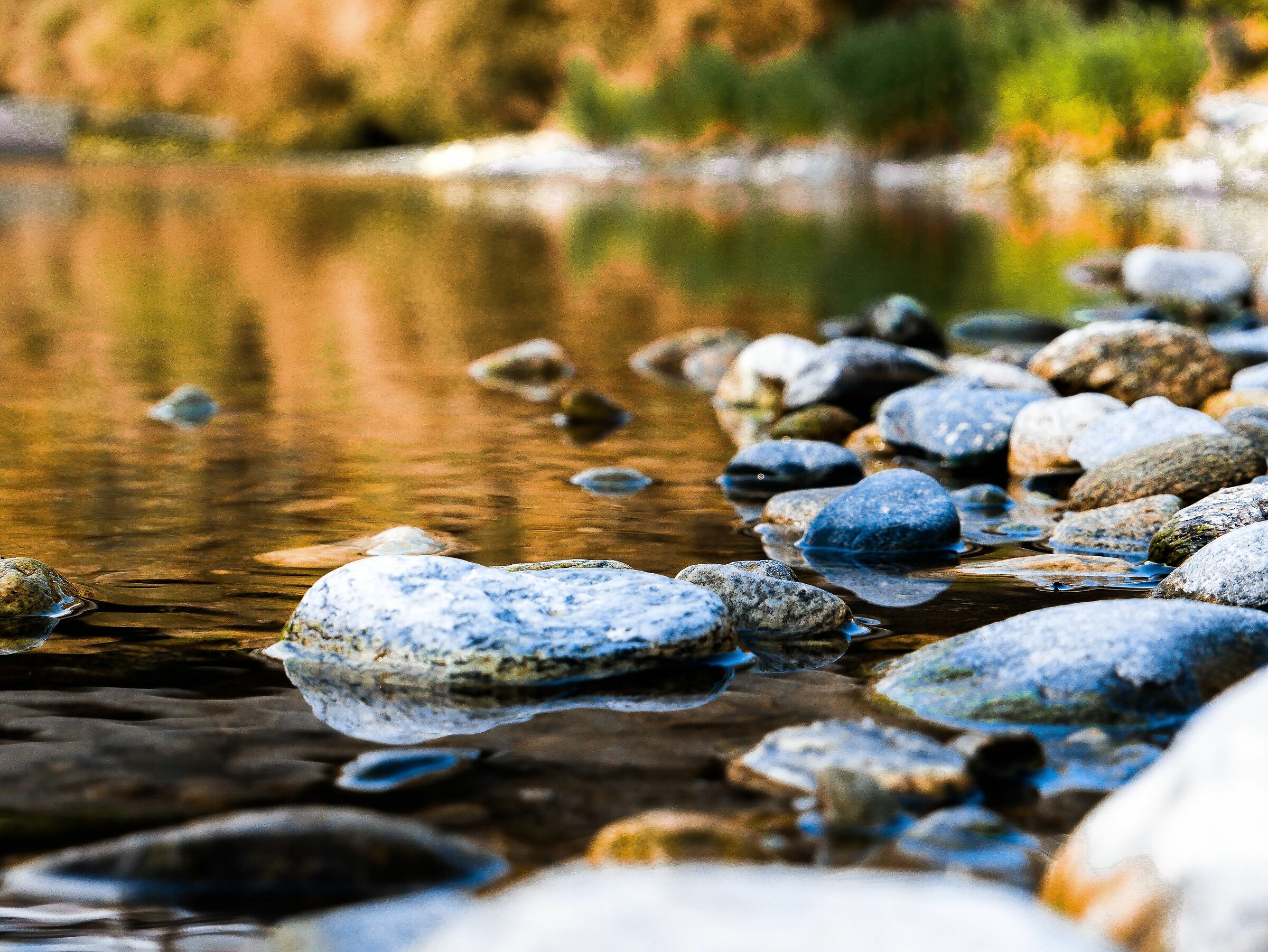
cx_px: 634
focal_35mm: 84
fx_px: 3078
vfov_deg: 17.6
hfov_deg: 23.3
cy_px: 476
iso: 200
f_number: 6.3
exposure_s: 1/250
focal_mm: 42
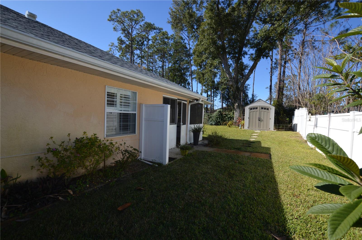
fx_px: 151
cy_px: 120
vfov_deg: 77.2
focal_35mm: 15
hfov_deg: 100.5
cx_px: 181
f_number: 7.1
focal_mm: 10
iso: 100
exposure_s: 1/200
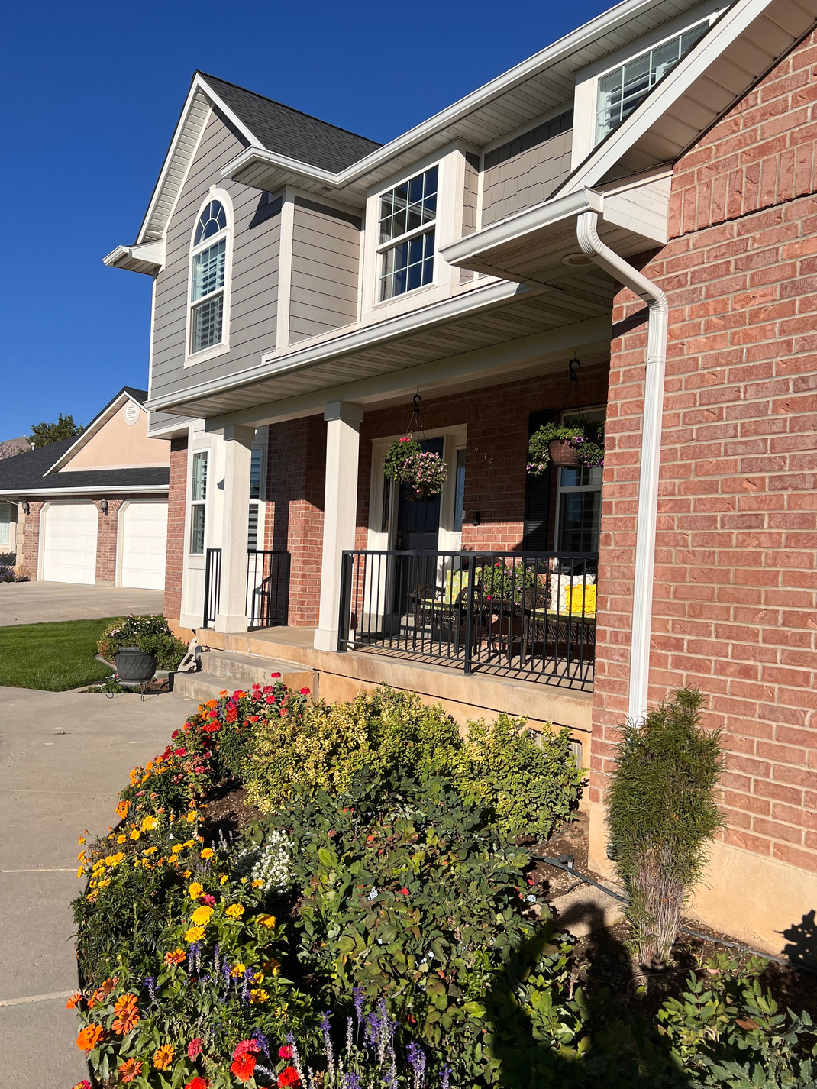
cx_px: 387
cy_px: 565
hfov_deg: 49.7
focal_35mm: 28
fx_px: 881
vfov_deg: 63.4
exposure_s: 1/6211
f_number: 1.5
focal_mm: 5.7
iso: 50
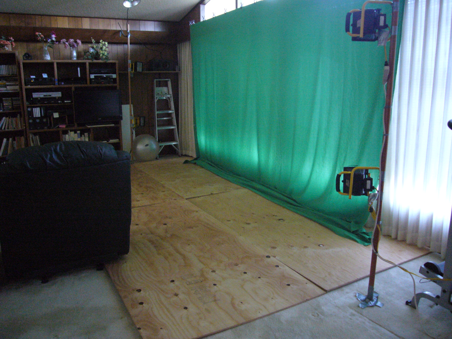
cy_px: 170
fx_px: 366
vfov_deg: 49.7
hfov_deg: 63.4
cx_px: 226
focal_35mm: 28
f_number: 2.8
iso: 400
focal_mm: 4.6
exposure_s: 1/8
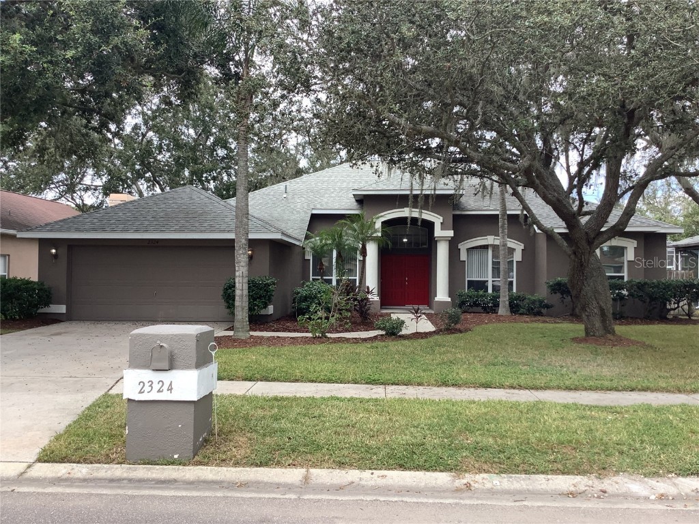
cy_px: 262
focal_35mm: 31
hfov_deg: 58.4
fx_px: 626
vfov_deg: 45.4
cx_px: 350
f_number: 2.4
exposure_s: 1/369
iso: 25
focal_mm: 3.3
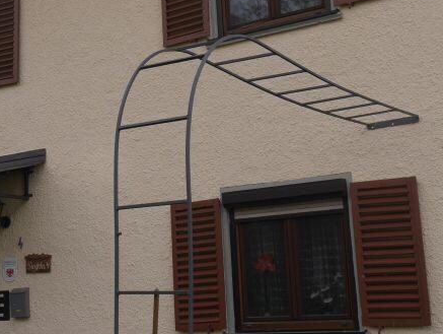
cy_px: 122
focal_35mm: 64
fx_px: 820
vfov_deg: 22.9
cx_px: 115
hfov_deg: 29.8
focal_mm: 14
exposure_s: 1/500
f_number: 8
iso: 400
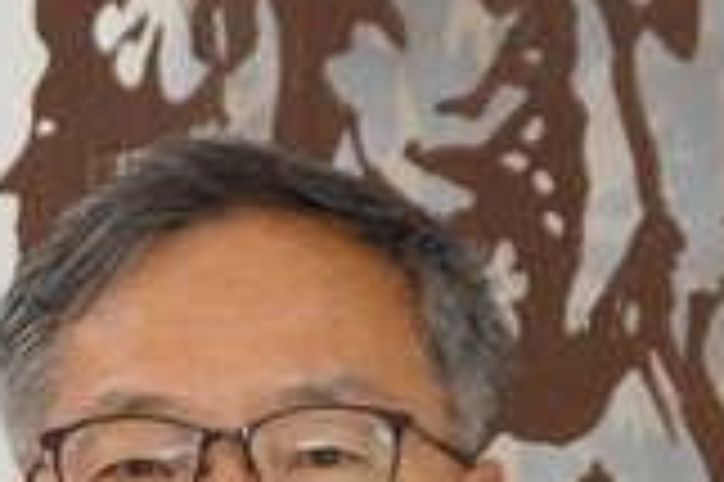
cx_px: 115
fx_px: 3114
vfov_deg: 8.4
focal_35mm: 155
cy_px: 917
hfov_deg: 13.2
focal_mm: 26
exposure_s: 1/160
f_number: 4.5
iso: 1600
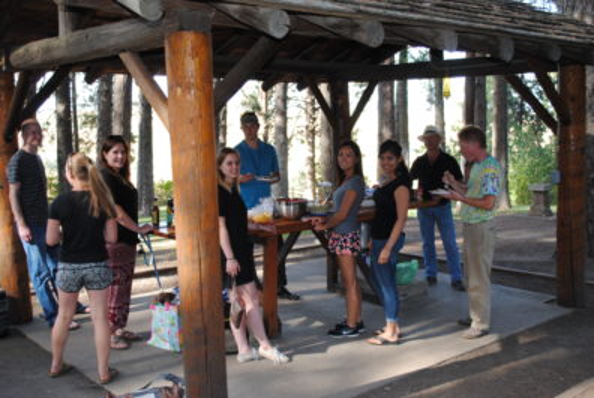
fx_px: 694
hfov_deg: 46.4
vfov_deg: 32.0
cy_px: 199
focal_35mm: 42
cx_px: 297
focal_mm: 28
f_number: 4.5
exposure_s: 1/80
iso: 200
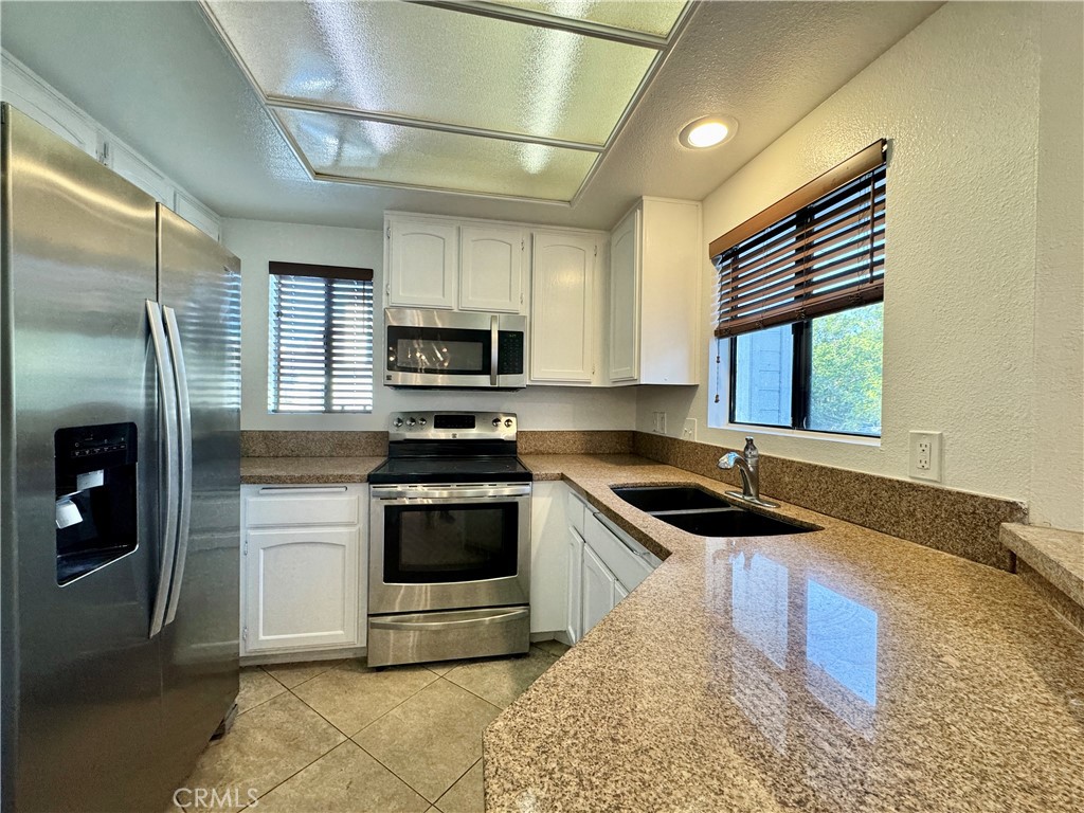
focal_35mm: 14
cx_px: 542
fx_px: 438
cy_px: 406
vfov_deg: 85.7
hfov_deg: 102.1
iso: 160
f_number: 2.2
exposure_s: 1/120
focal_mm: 2.22
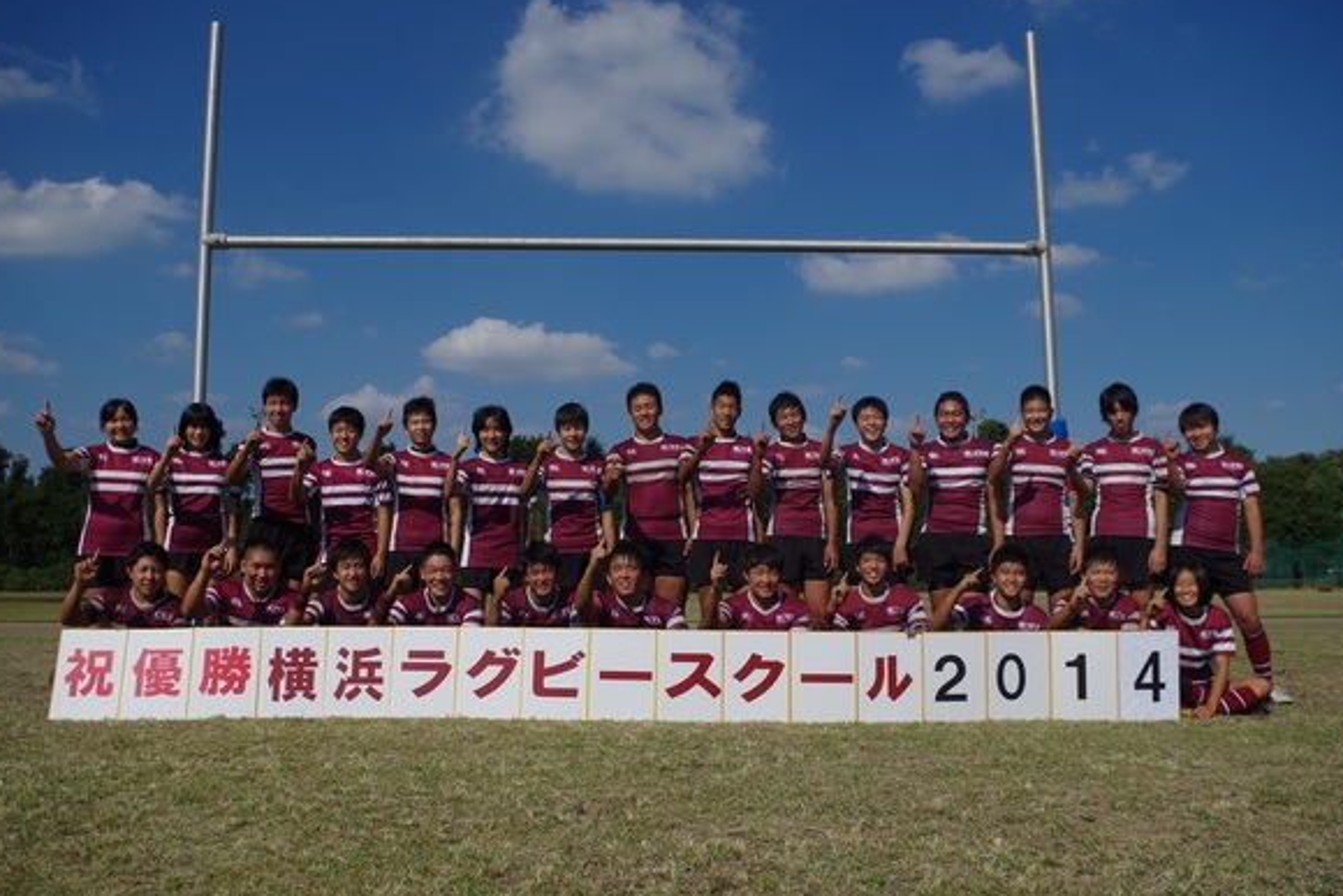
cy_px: 446
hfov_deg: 58.7
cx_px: 665
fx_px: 1194
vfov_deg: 41.1
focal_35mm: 32
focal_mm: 21.25
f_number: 5
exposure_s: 1/2000
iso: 200
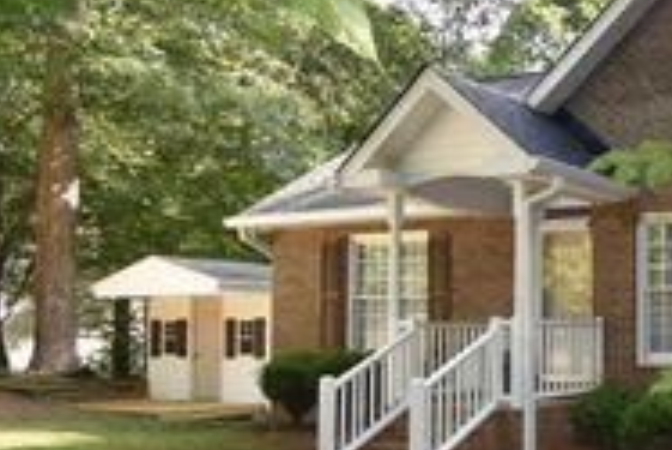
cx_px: 834
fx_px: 747
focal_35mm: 40
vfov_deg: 33.1
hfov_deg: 35.9
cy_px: 313
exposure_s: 1/125
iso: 640
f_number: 5.6
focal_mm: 10
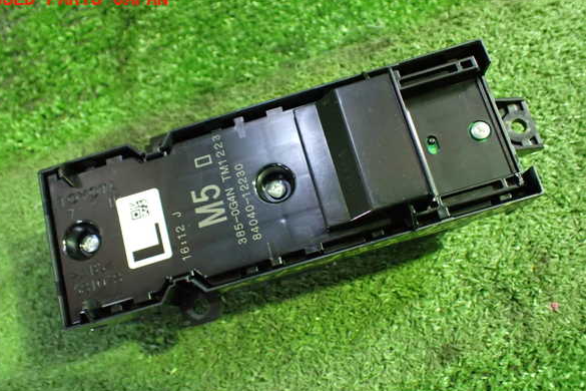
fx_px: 521
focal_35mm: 32
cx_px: 286
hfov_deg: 58.7
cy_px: 212
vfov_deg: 41.1
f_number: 2.3
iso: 1000
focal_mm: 5.4
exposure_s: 1/30
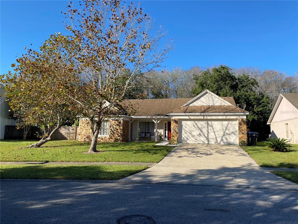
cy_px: 112
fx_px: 224
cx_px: 149
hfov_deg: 67.3
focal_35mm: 26
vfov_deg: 53.1
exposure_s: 1/2028
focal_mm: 4.25
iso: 32
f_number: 1.8
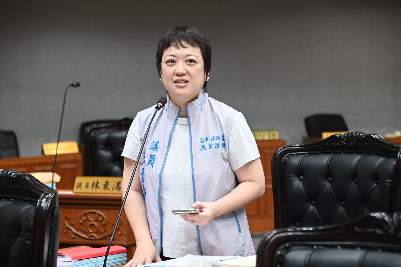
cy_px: 134
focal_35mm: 122
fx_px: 1358
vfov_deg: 11.2
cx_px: 200
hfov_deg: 16.8
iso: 2200
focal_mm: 122
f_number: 5.6
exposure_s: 1/125
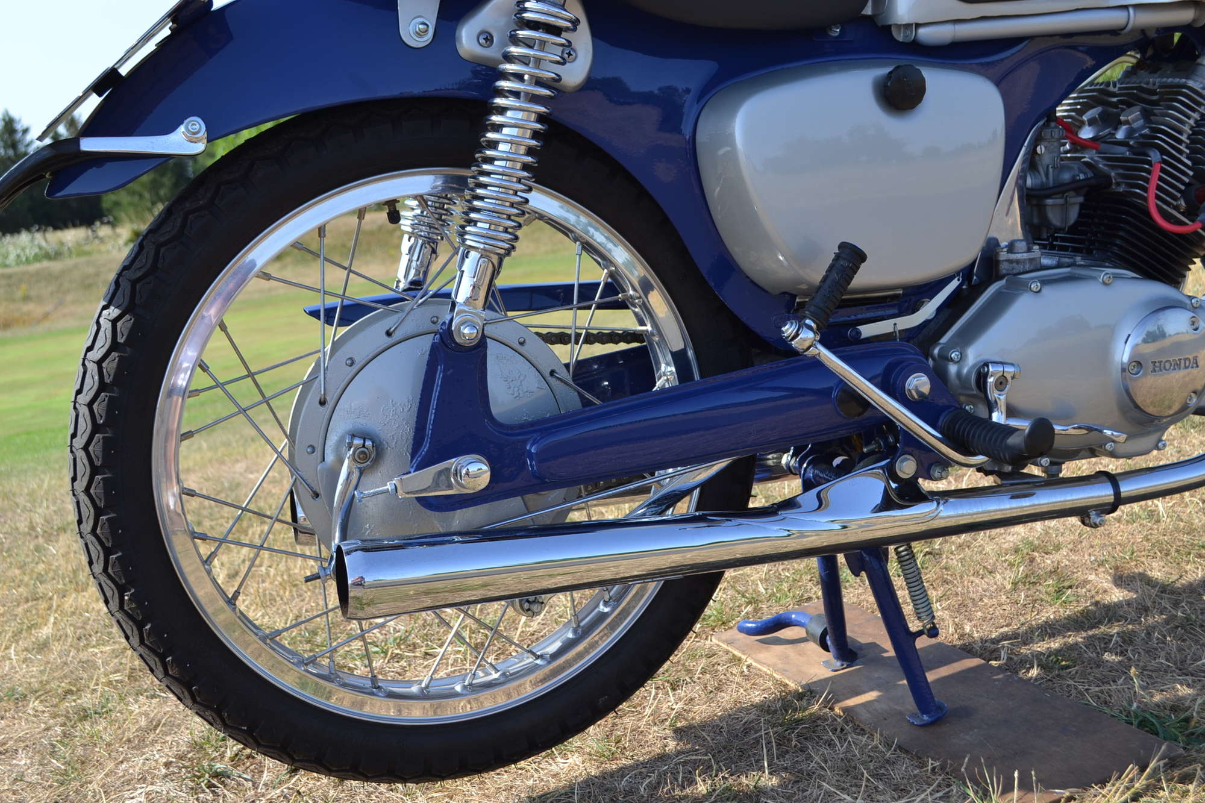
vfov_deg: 34.2
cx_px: 602
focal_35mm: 39
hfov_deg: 49.6
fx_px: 1305
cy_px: 402
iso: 100
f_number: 6.3
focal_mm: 26
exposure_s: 1/160
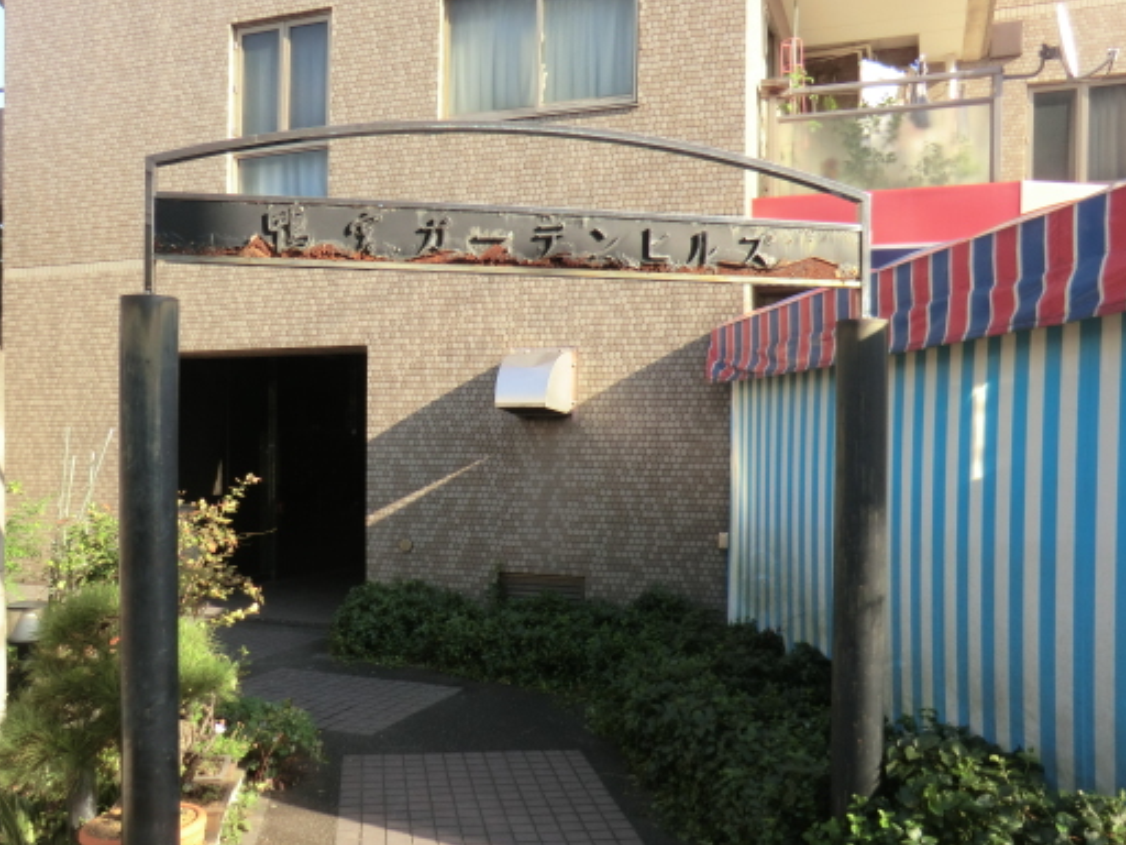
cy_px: 449
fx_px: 976
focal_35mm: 30
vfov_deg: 46.8
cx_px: 506
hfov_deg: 59.8
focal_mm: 4.3
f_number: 3.2
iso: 80
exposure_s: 1/200
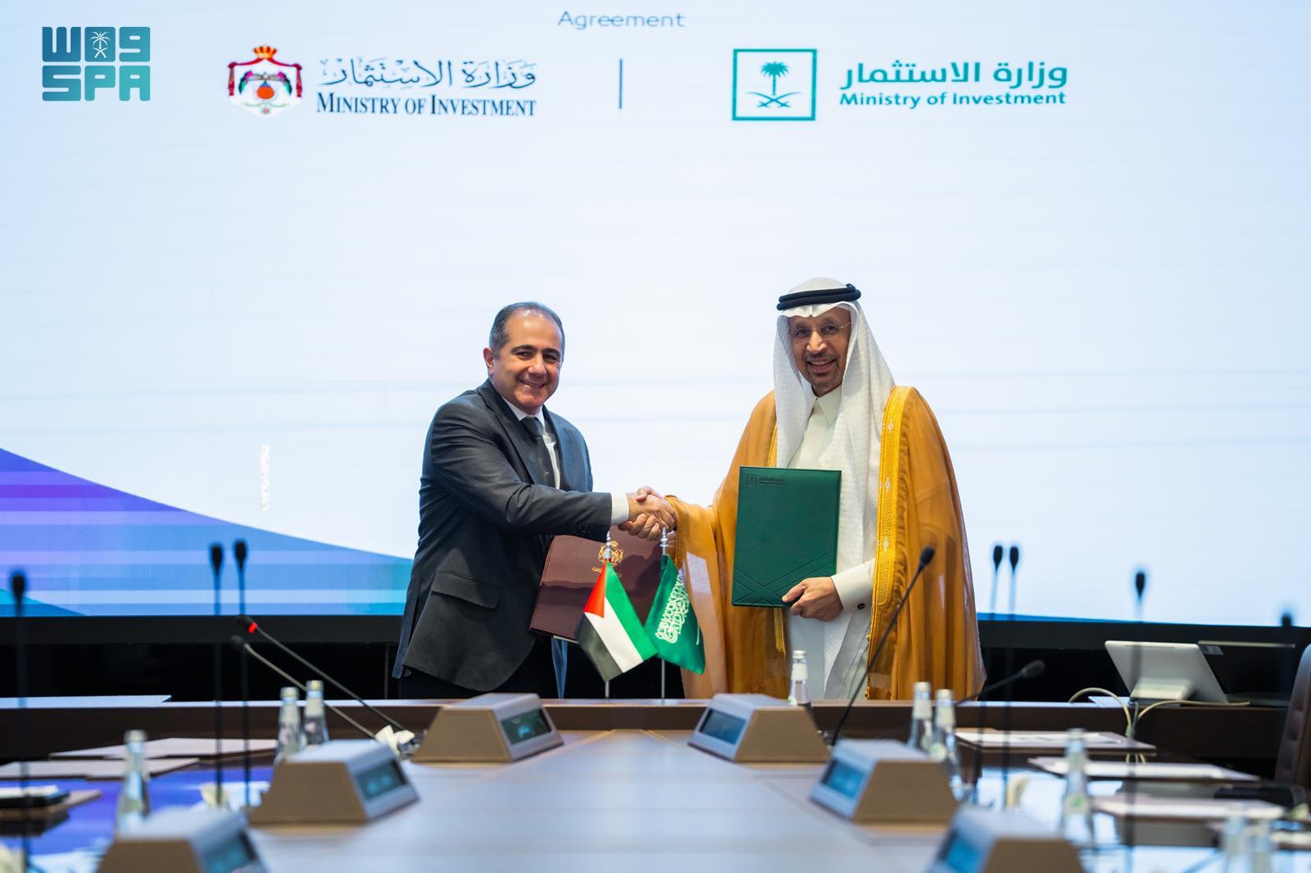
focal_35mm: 189
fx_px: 6870
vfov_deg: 7.3
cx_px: 656
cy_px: 436
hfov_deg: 10.9
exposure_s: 1/320
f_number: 2.8
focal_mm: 188.7
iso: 500
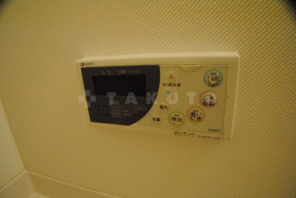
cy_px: 99
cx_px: 148
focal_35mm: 27
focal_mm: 18
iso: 1600
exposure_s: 1/30
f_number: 3.5
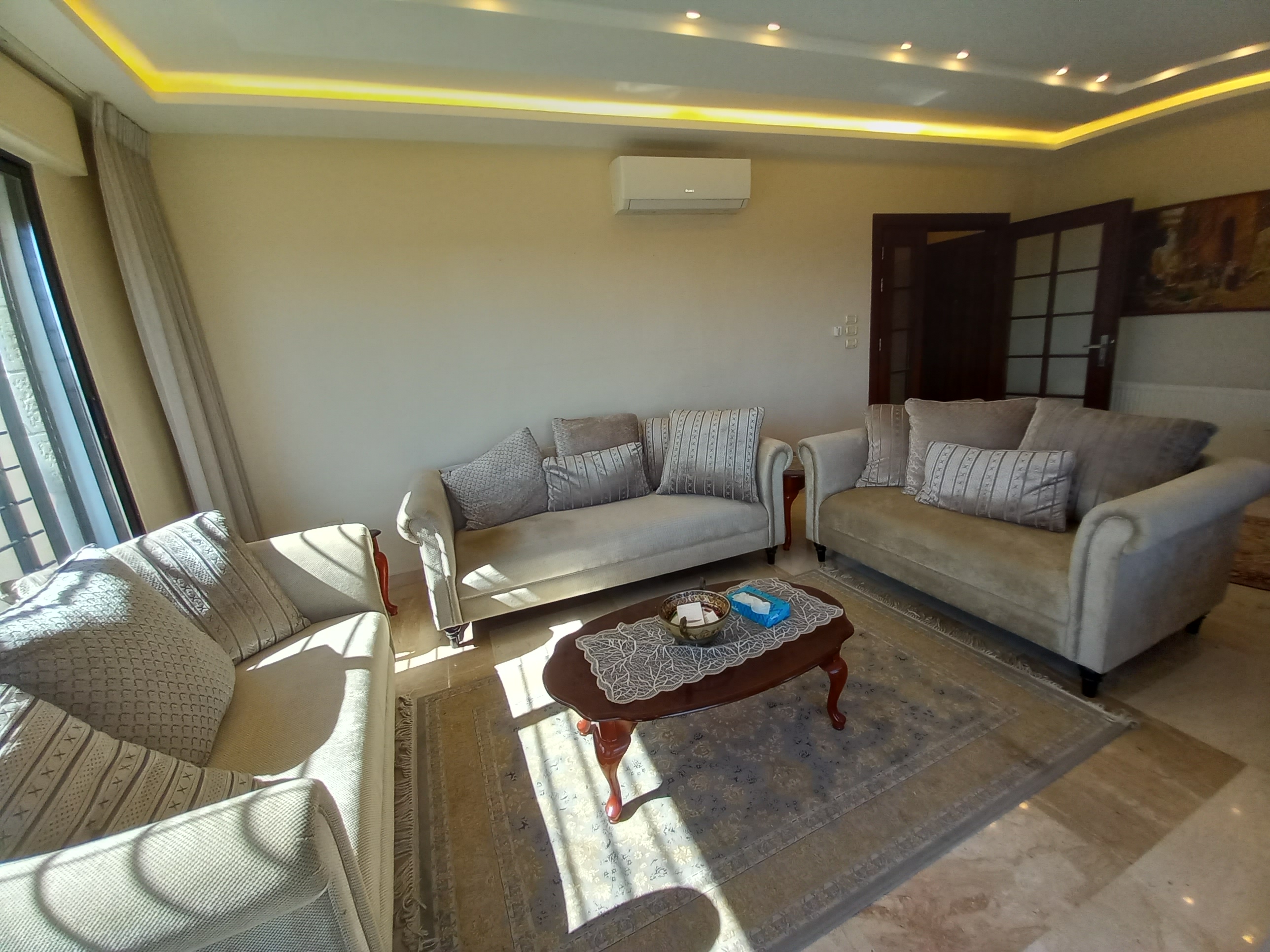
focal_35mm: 13
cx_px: 635
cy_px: 476
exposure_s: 1/148
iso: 40
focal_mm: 1.13
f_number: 2.2
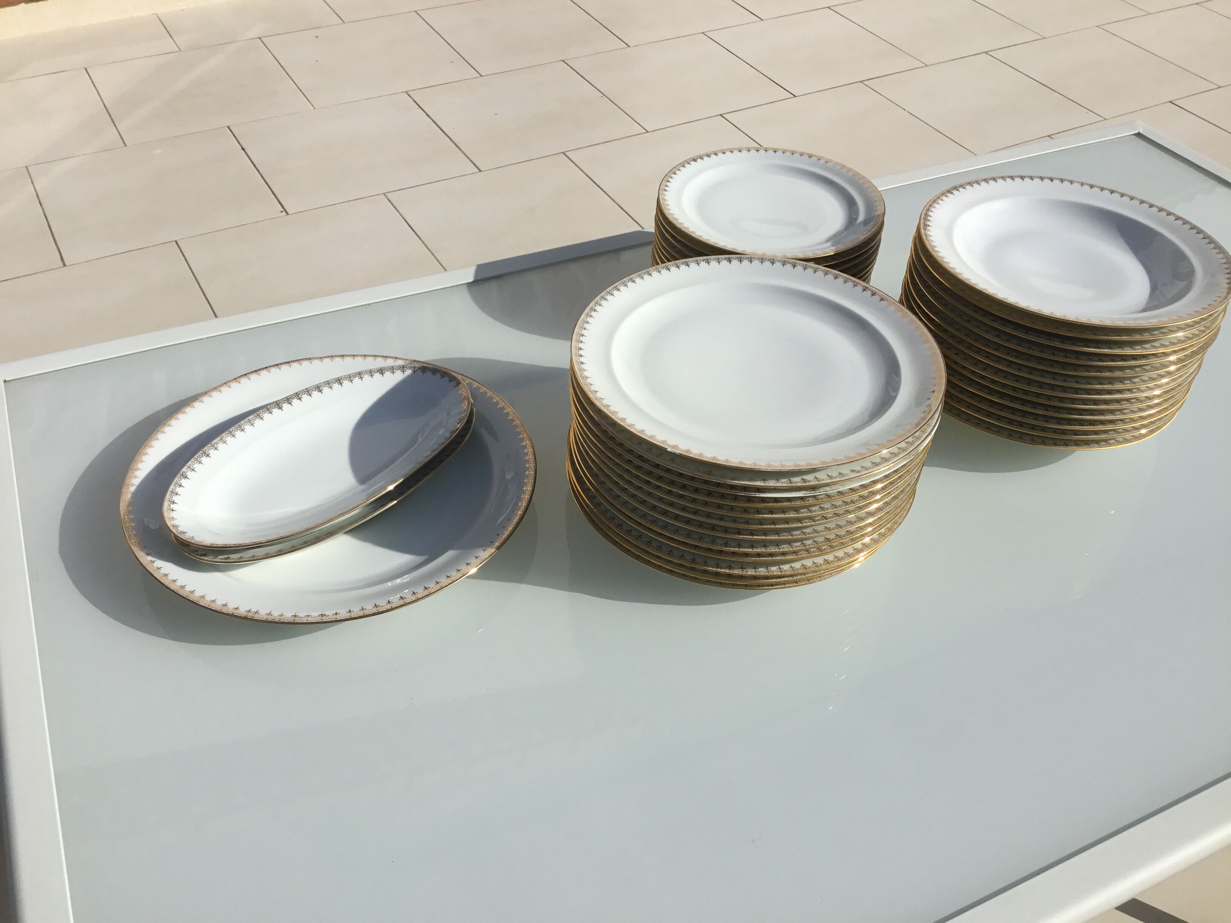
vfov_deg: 45.4
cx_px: 616
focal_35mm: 31
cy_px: 462
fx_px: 1102
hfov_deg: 58.4
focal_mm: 3.3
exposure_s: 1/3546
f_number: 2.4
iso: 25
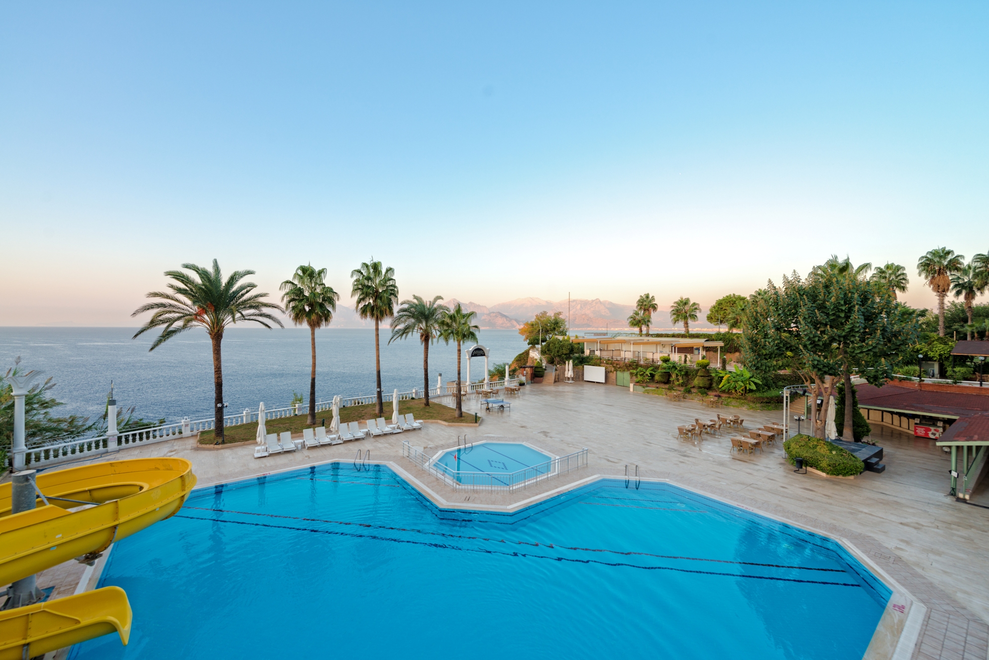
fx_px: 385
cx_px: 494
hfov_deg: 104.2
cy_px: 330
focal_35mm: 14
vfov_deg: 81.2
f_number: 8
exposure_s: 1/80
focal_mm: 14
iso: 100
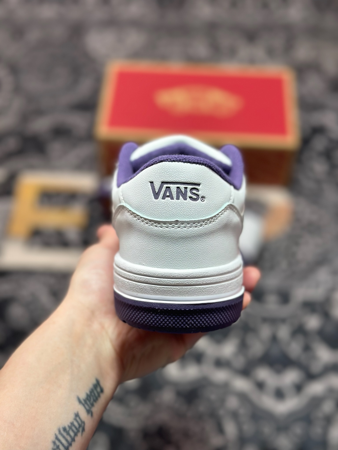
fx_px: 625
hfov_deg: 30.3
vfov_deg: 39.7
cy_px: 225
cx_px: 169
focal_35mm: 48
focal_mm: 6.86
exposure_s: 1/431
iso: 80
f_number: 1.78
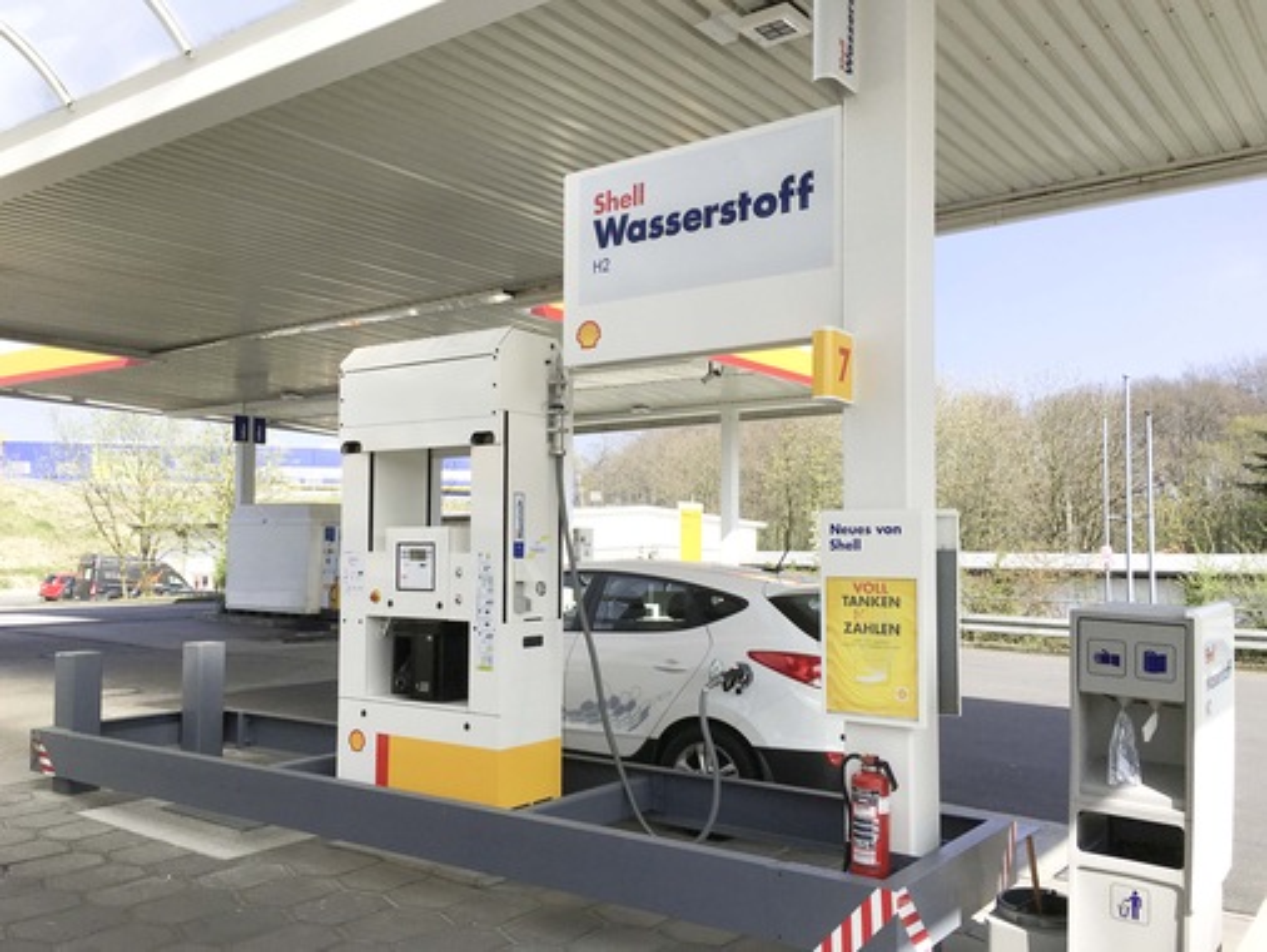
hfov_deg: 61.6
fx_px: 1062
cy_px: 476
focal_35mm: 29
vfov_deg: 48.3
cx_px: 634
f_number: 2.2
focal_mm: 4.15
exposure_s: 1/1570
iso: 25
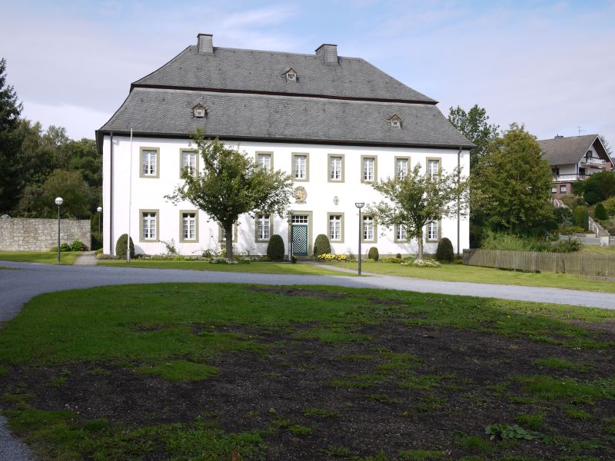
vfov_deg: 36.0
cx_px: 308
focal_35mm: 40
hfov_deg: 46.8
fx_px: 711
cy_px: 230
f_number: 5
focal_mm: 20
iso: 100
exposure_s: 1/640
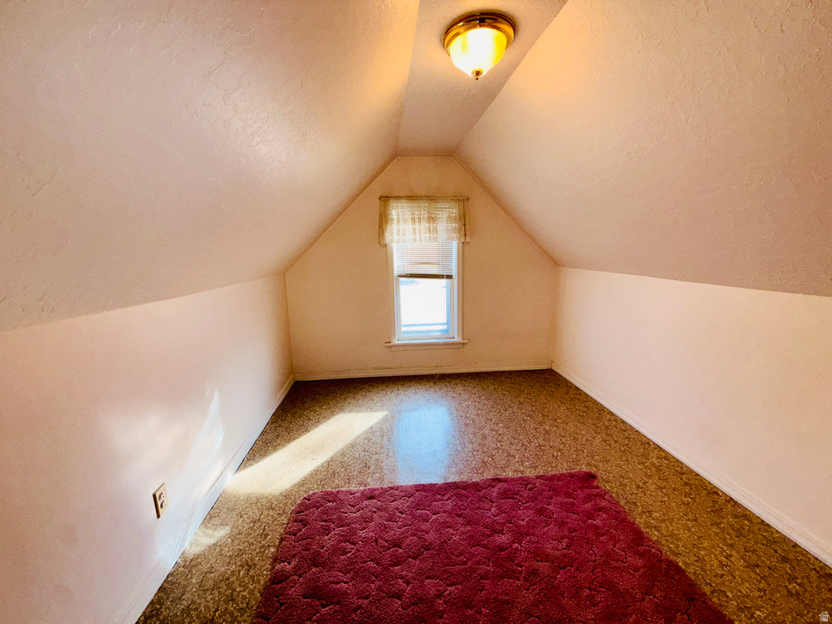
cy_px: 312
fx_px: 336
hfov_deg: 102.1
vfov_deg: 85.7
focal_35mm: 14
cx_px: 416
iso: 64
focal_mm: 2.22
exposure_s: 1/122
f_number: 2.2
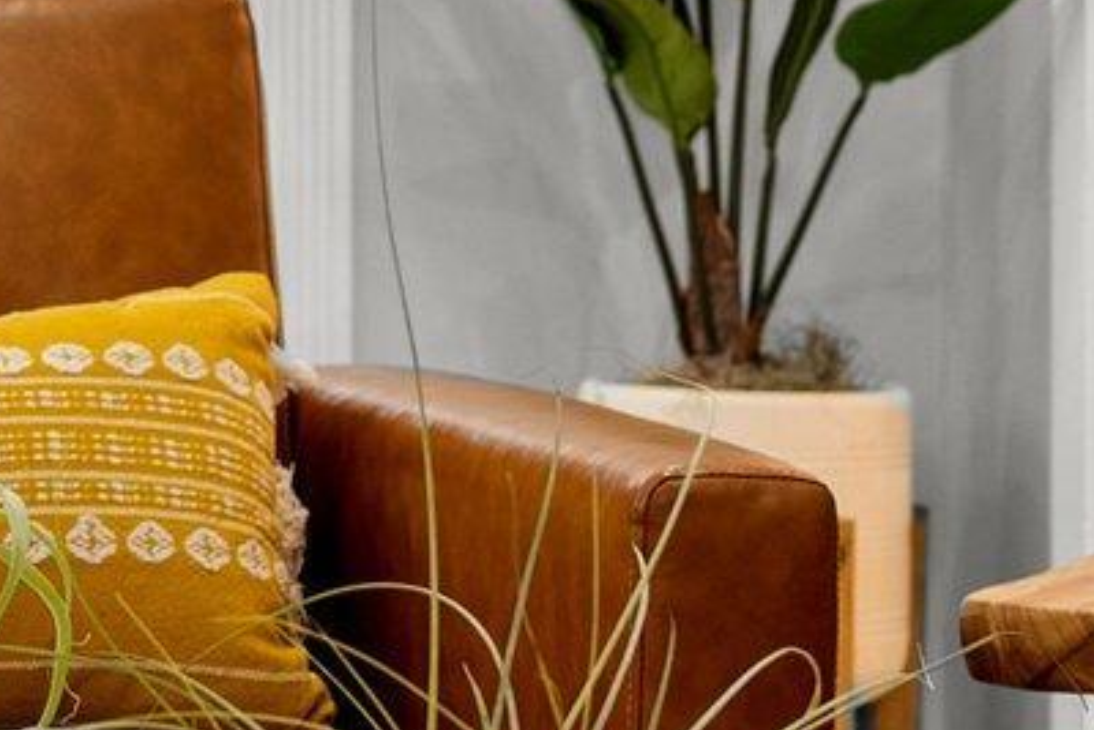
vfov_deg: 5.2
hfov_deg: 7.7
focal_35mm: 266
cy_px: 59
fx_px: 8086
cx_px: -301
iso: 250
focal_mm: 35
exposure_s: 1/8
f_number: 4.5
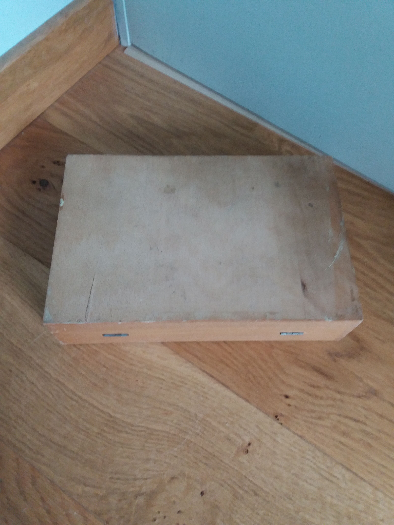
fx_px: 425
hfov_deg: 49.7
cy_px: 262
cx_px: 197
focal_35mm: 28
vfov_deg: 63.4
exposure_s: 1/33
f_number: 1.9
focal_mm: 3.7
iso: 160
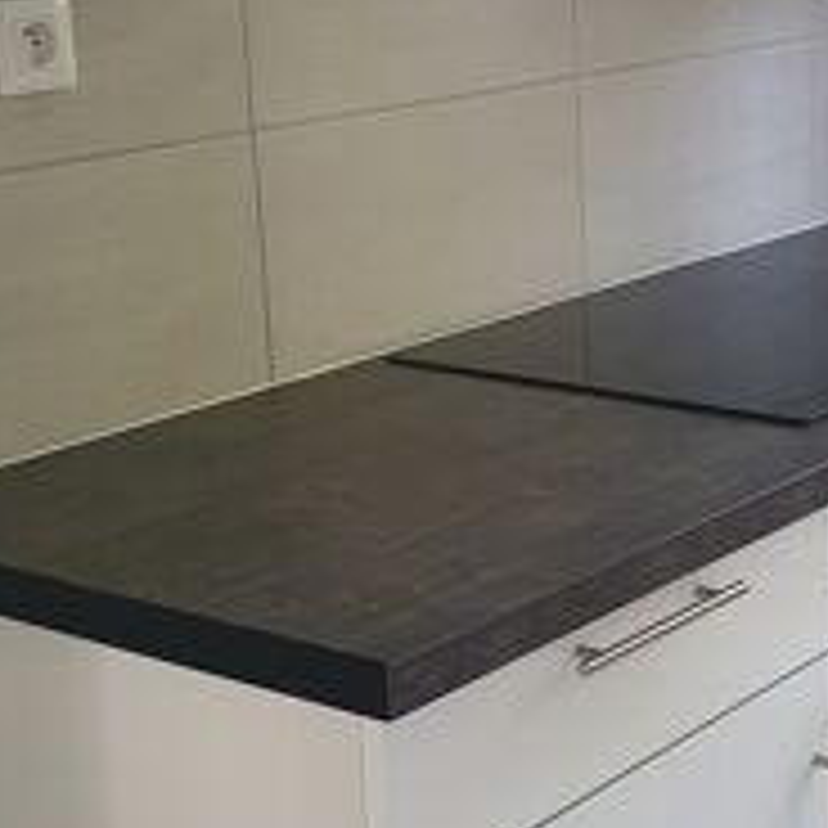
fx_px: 2165
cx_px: 702
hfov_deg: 21.3
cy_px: 310
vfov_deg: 21.6
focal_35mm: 80
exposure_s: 1/50
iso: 250
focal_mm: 4.32
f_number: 2.4
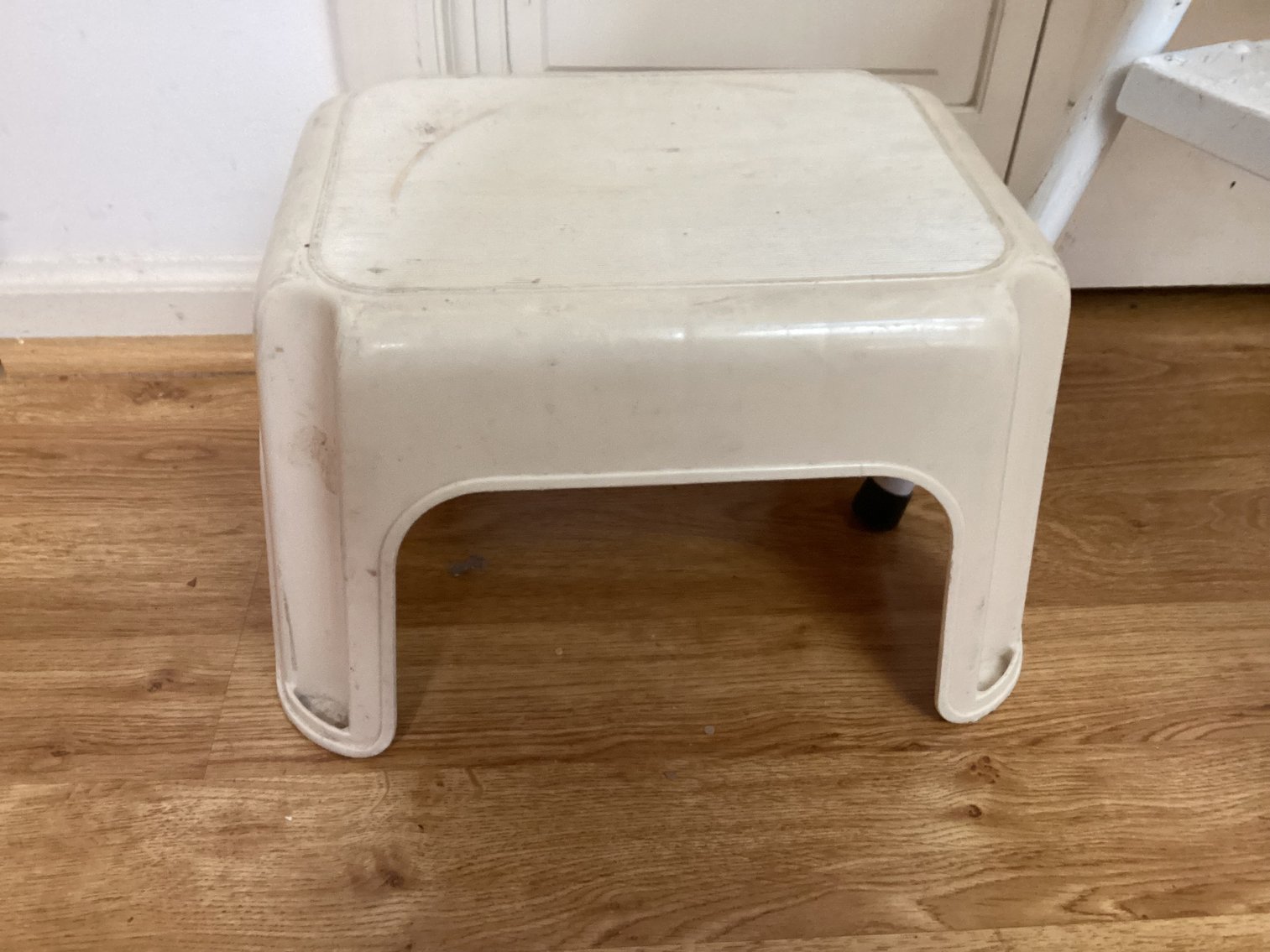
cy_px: 476
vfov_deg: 45.4
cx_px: 635
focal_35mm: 31
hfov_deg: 58.3
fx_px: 1137
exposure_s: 1/40
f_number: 2.4
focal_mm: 3.3
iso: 320
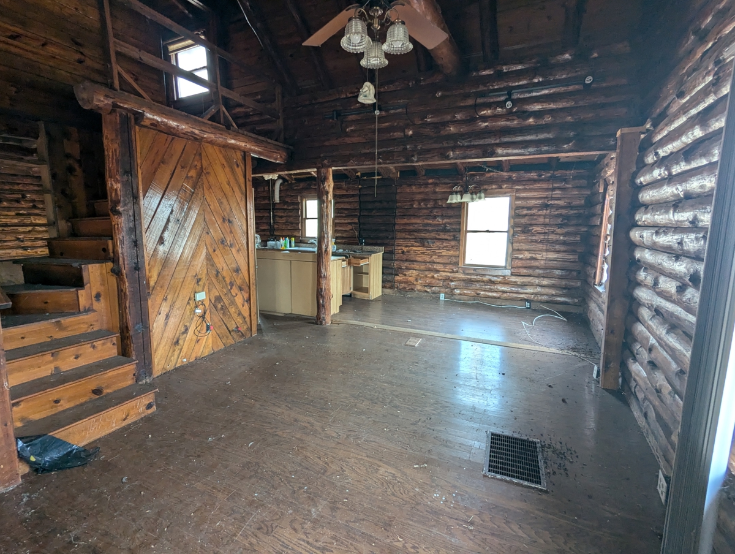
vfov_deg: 78.3
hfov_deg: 94.4
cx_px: 368
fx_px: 340
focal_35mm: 16
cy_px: 277
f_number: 2.2
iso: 89
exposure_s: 1/31
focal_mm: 2.35
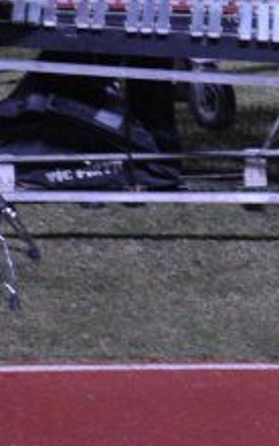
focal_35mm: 830
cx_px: 316
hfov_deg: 1.6
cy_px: -117
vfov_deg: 2.5
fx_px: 10104
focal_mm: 200
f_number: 2.8
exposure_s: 1/60
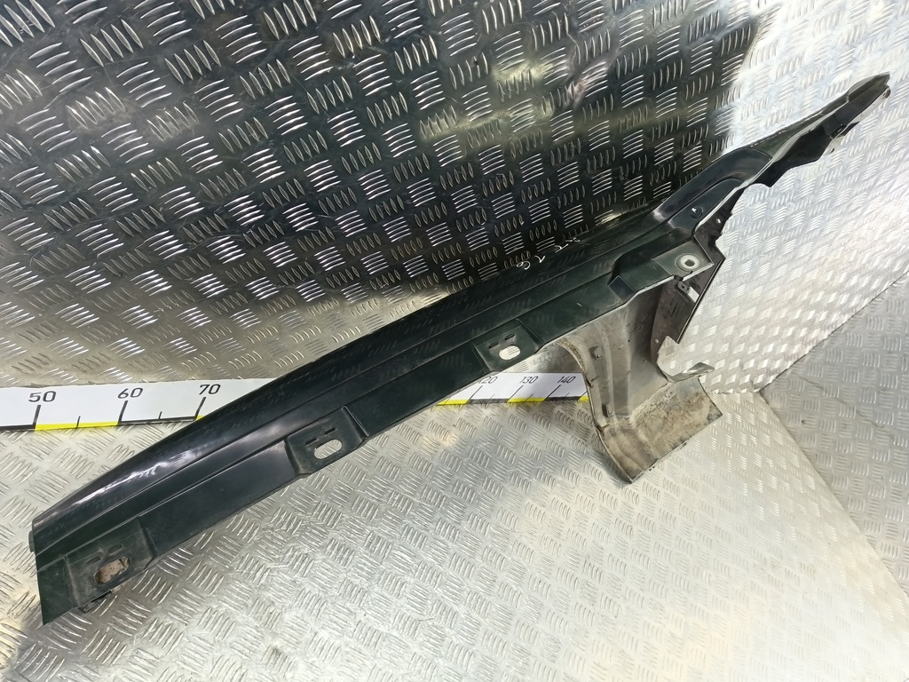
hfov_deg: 73.9
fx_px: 604
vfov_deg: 58.9
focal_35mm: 23
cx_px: 454
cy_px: 341
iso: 214
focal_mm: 4.11
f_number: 1.6
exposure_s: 1/50
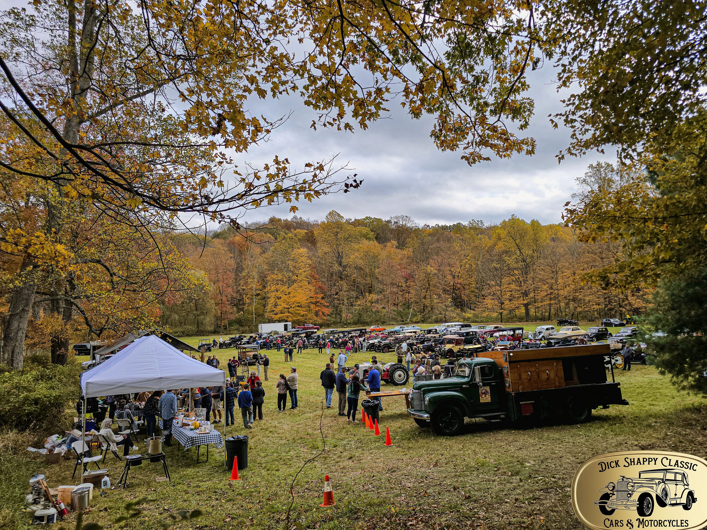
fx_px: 490
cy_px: 270
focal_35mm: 24
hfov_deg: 71.6
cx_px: 364
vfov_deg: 56.8
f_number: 1.7
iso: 12
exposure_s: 1/636
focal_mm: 6.3
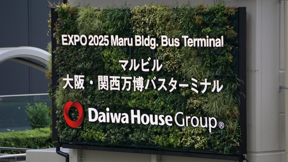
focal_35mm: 253
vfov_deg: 4.8
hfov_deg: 8.5
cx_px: 144
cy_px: 73
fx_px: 1932
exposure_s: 1/250
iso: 400
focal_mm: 160
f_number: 6.3
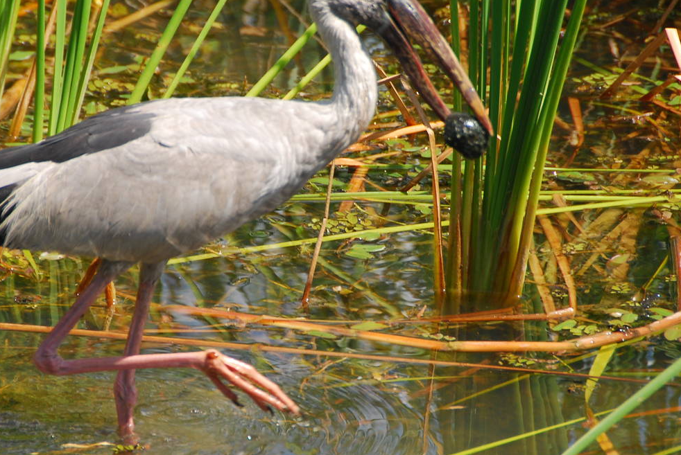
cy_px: 230
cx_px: 302
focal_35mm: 489
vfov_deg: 2.8
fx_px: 9260
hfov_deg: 4.2
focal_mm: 200
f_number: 5.6
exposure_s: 1/500
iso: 200
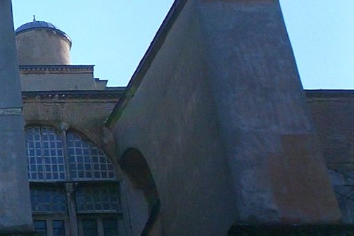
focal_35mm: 98
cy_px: 139
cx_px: -93
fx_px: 963
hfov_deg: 19.4
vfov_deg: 13.9
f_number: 3.5
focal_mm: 5.6
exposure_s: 1/1000
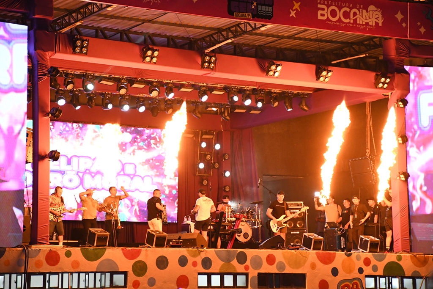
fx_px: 1443
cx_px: 216
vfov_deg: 11.4
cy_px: 144
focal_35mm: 120
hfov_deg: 17.1
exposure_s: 1/250
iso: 6400
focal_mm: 80
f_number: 5.3
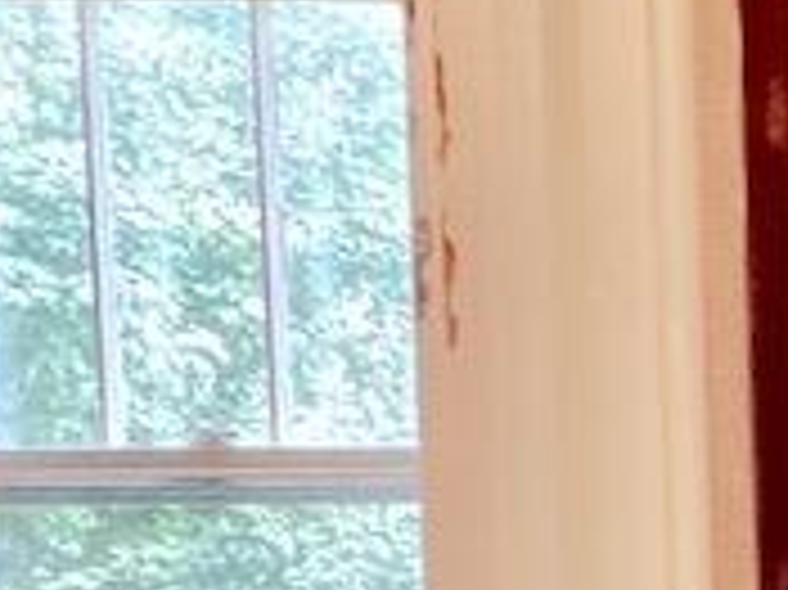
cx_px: 2242
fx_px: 2161
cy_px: 658
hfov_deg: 12.1
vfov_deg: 15.1
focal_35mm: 95
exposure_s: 1/60
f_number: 1.8
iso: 250
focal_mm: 1.57
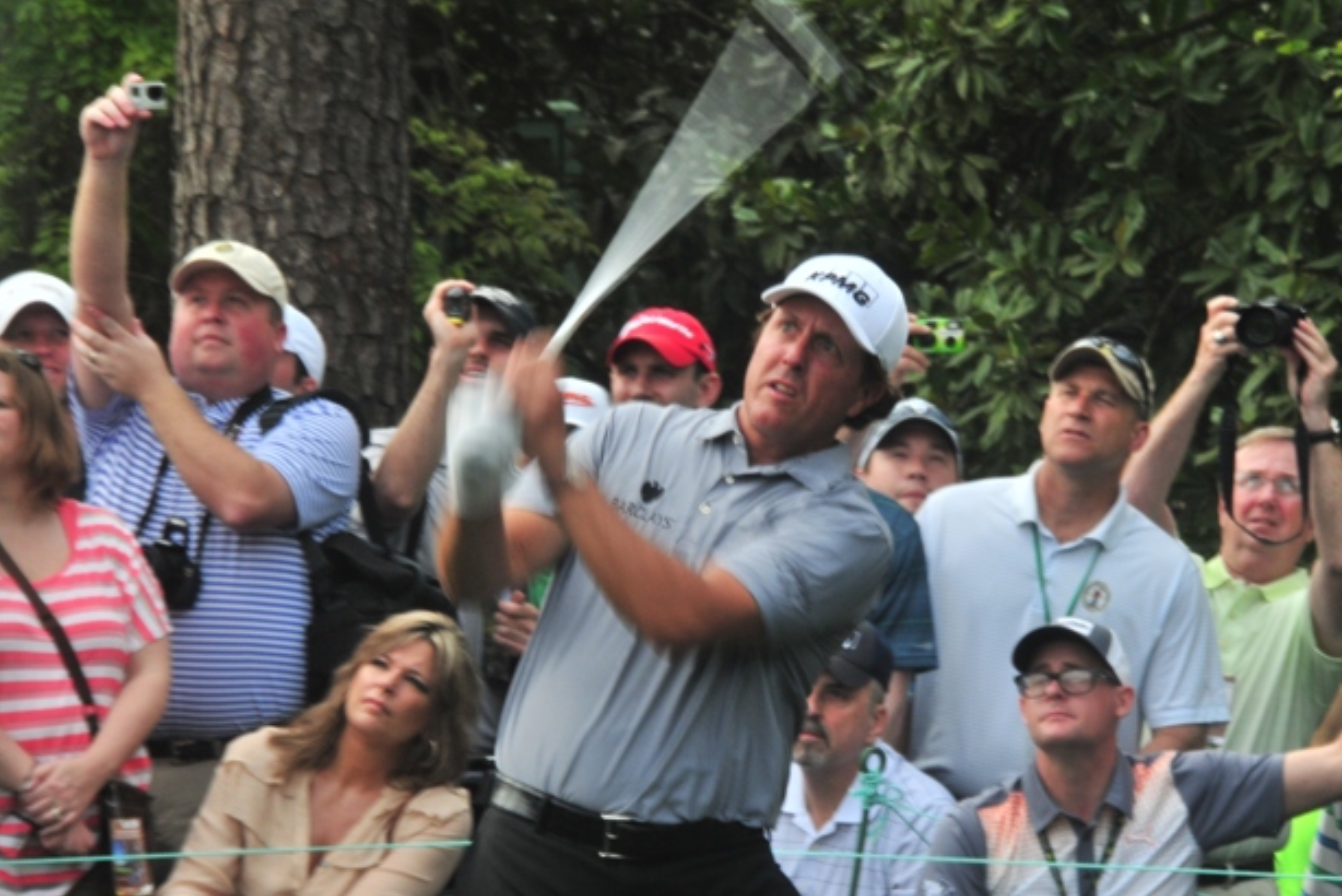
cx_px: 774
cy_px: 494
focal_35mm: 422
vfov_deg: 3.3
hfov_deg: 4.9
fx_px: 15738
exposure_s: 1/30
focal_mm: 230
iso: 450
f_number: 25
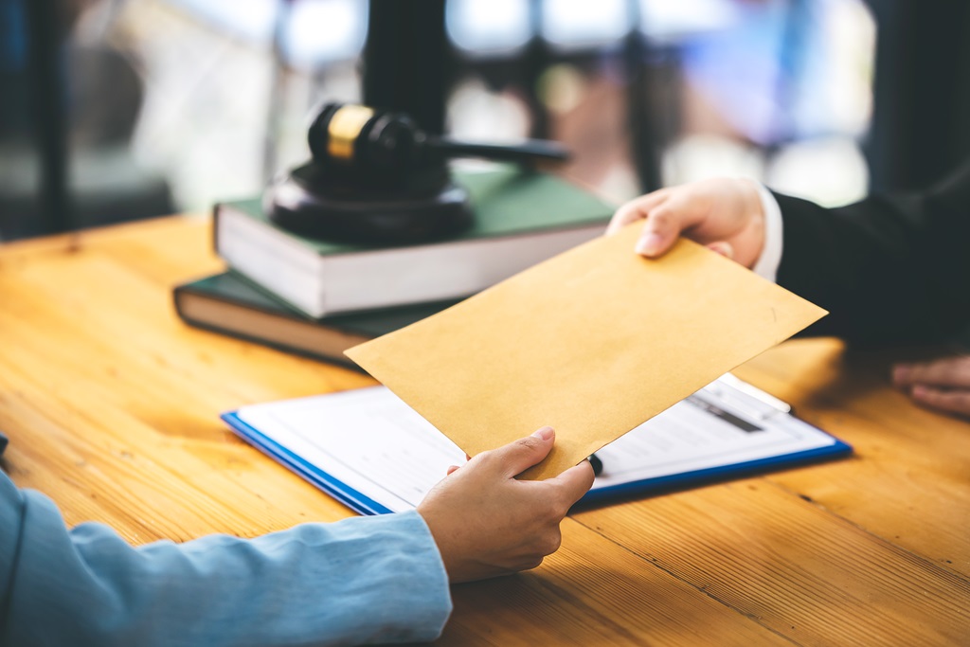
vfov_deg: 11.0
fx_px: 3368
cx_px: 485
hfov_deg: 16.4
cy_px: 324
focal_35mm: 125
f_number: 2.8
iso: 320
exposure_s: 1/200
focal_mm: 125
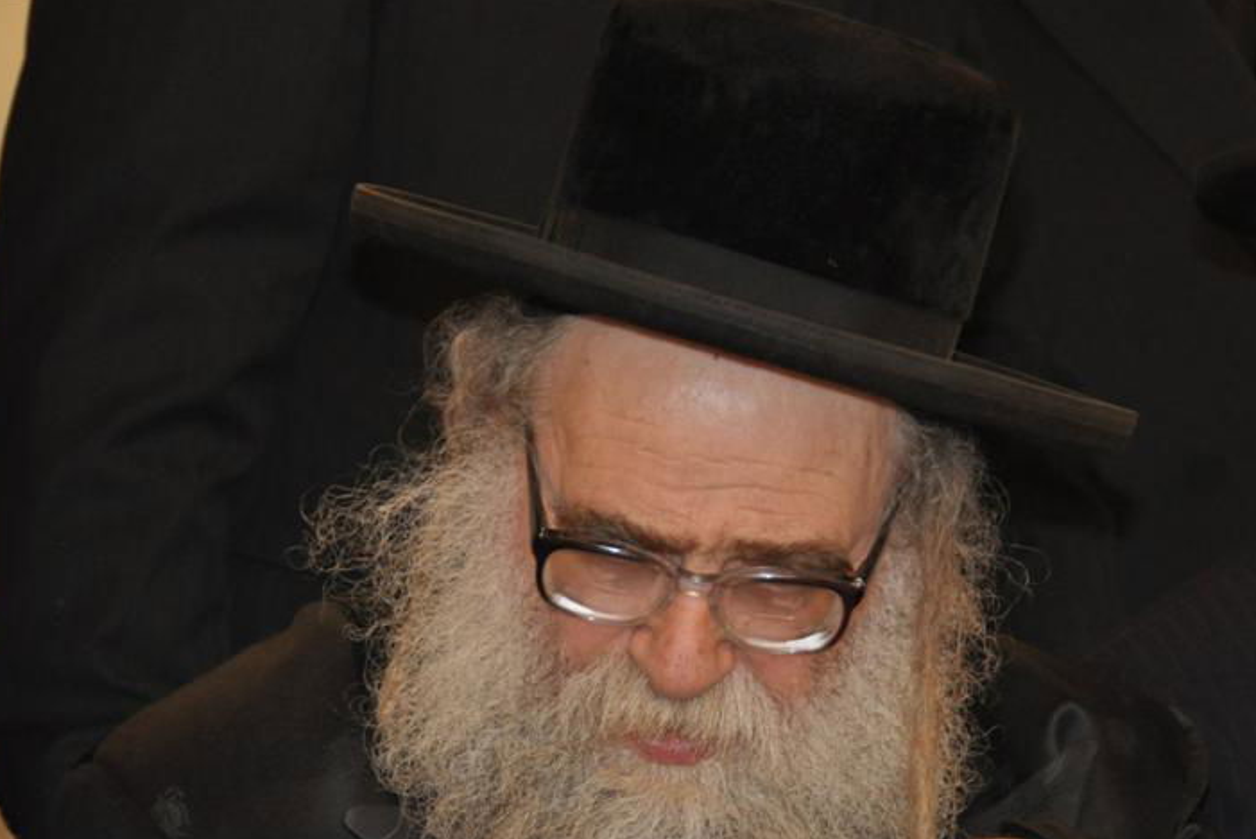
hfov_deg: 8.4
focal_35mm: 245
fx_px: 8551
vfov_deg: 5.6
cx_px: 695
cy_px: 604
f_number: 5.3
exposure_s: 1/60
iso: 800
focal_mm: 112
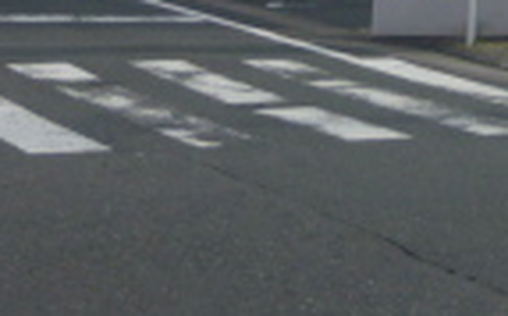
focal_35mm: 119
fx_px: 1646
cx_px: 686
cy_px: -391
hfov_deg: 16.5
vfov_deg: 9.9
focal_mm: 4.5
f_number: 9
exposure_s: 1/160
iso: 100
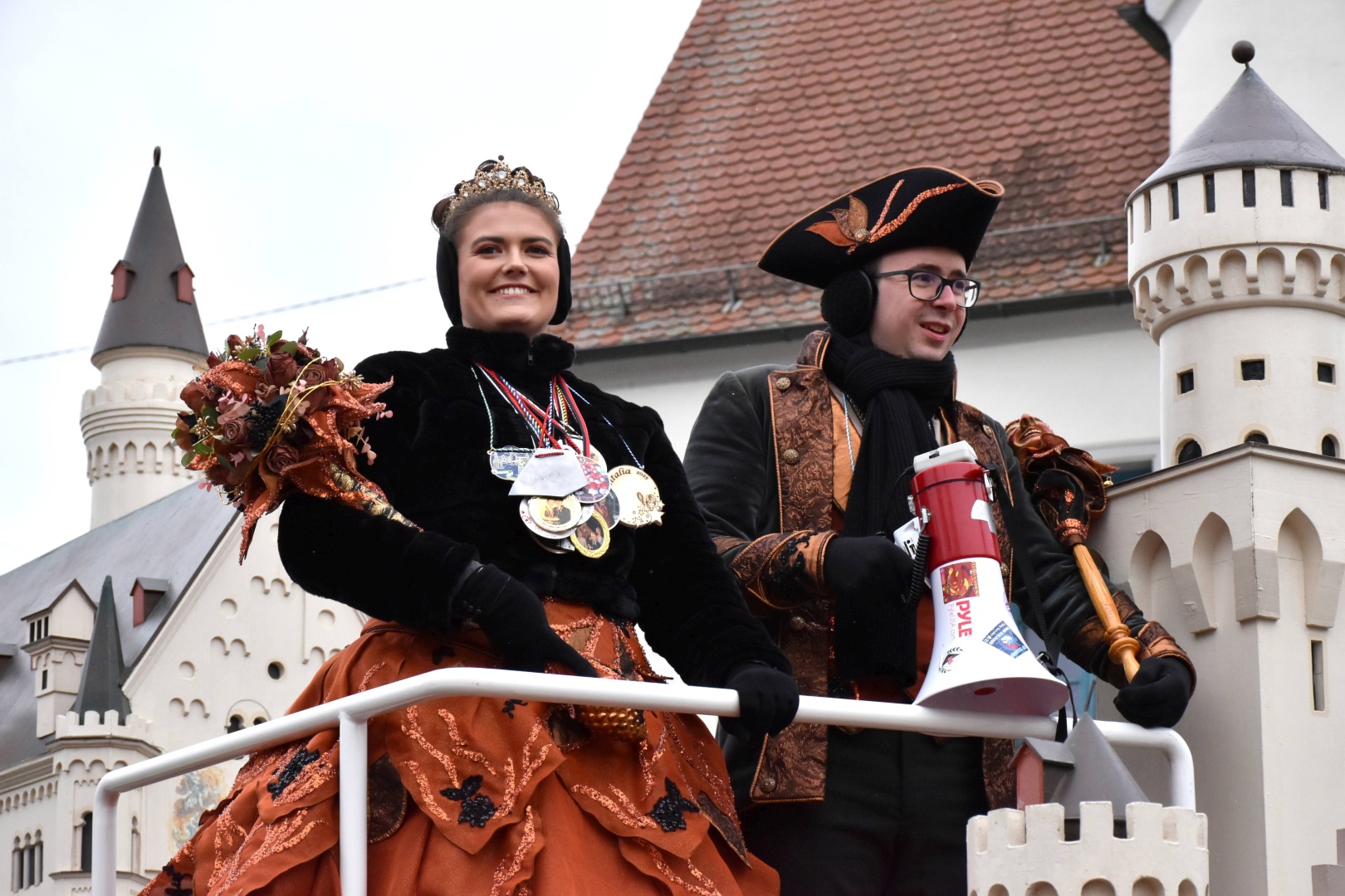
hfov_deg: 20.6
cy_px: 448
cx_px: 672
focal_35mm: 99
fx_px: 3698
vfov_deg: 13.8
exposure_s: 1/800
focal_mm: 66
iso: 1000
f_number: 7.1
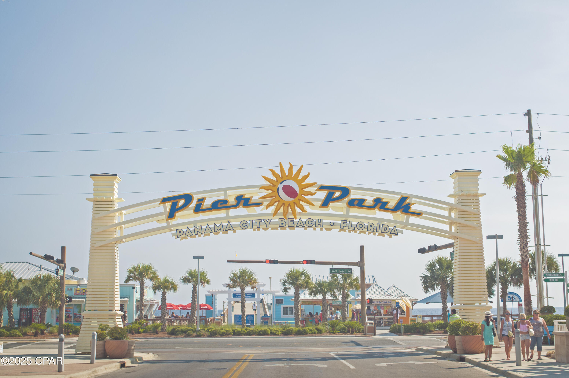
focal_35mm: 52
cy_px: 189
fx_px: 829
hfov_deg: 37.9
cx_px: 284
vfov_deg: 25.7
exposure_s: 1/200
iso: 200
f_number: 4.5
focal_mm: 35
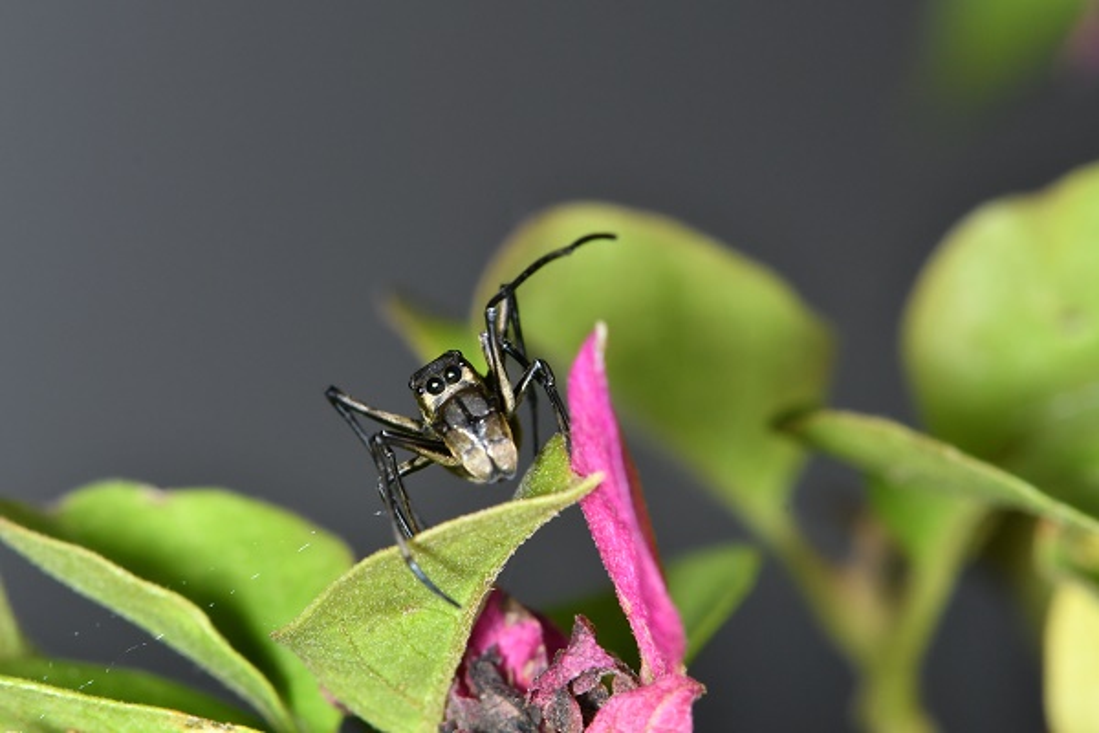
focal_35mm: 210
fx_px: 6410
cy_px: 366
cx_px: 550
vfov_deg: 6.5
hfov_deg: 9.8
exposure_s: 1/250
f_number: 25
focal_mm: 105
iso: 640
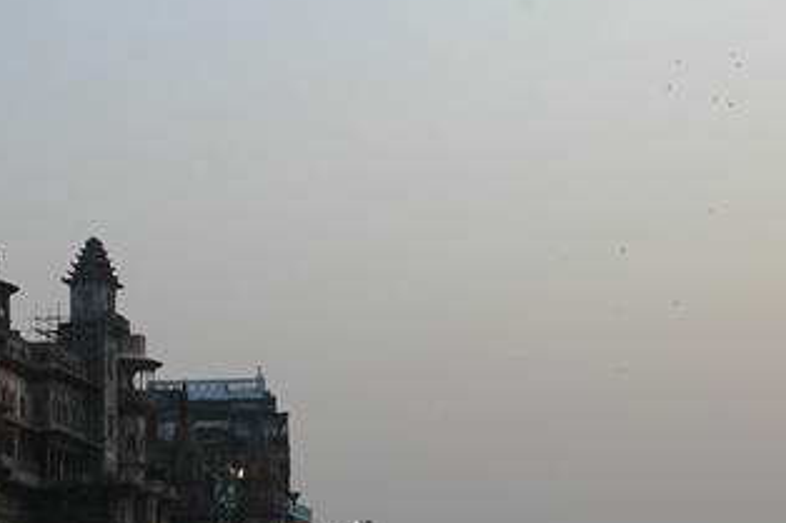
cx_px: 188
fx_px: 2531
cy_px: 373
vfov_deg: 11.8
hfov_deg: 17.5
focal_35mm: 116
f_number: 9
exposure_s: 1/100
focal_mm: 38
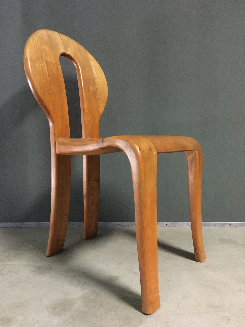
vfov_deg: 61.7
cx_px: 122
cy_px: 164
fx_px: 274
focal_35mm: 29
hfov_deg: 48.2
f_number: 2.2
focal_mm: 4.15
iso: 400
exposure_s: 1/17
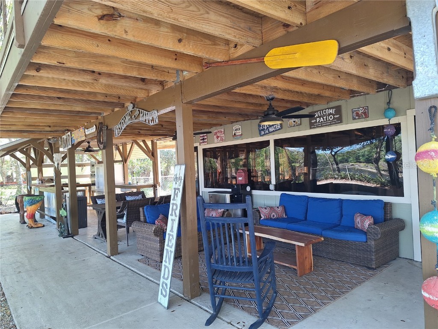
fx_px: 291
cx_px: 219
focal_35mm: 23
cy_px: 164
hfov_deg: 73.9
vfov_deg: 58.9
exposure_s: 1/60
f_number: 1.8
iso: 40
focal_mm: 5.54
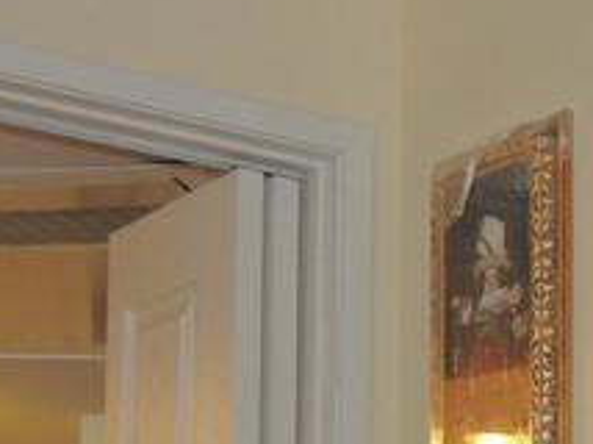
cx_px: 729
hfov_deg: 16.4
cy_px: 755
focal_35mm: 115
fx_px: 1968
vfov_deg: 12.0
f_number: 3
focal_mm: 4.3
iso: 200
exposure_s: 1/30
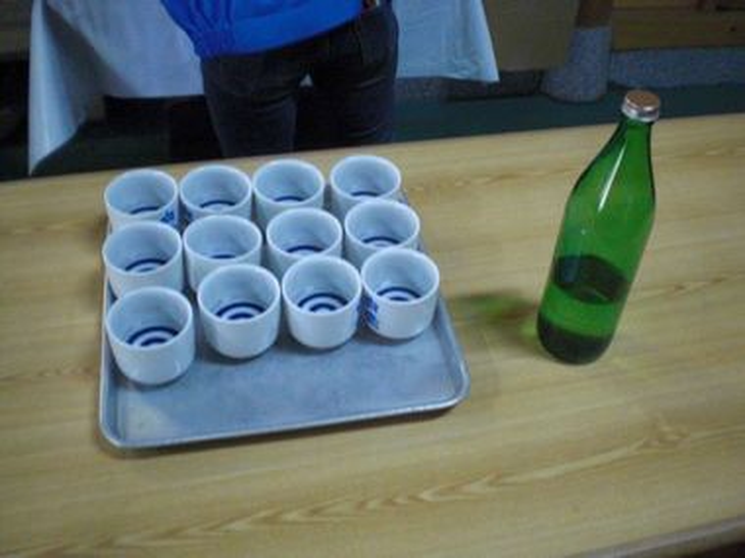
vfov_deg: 37.7
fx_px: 818
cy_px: 279
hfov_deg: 49.0
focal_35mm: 38
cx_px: 372
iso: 800
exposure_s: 1/25
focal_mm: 6.3
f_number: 3.1
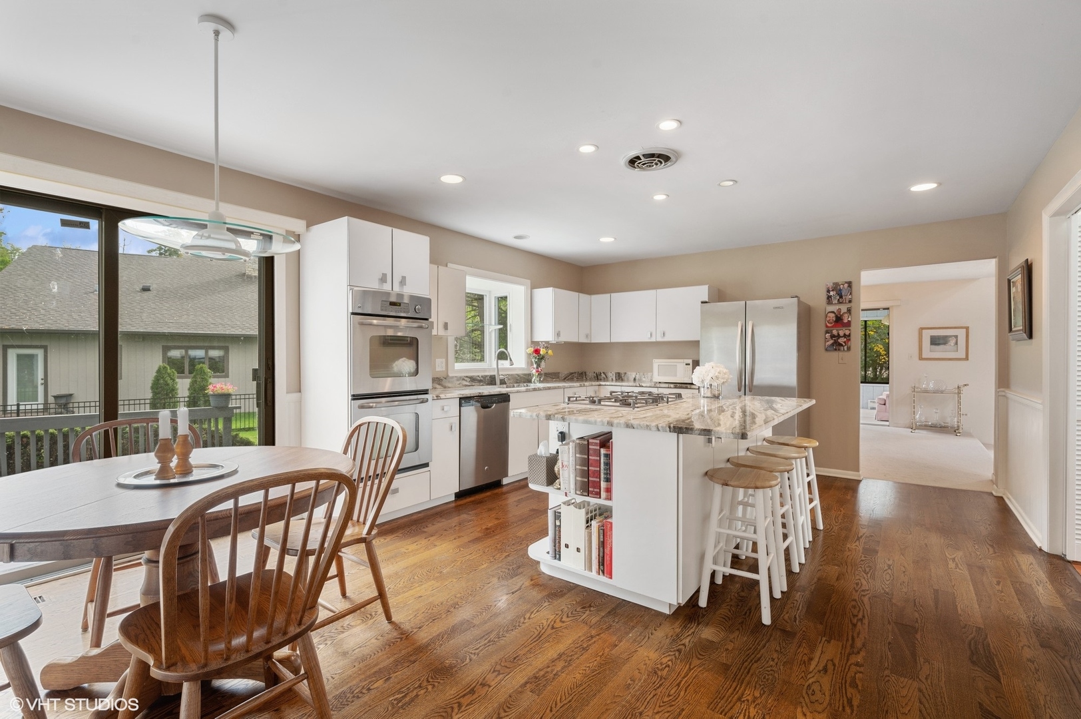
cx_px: 540
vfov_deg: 73.7
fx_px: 480
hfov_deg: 96.8
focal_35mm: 16
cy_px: 360
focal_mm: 16
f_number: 8
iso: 200
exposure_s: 1/20
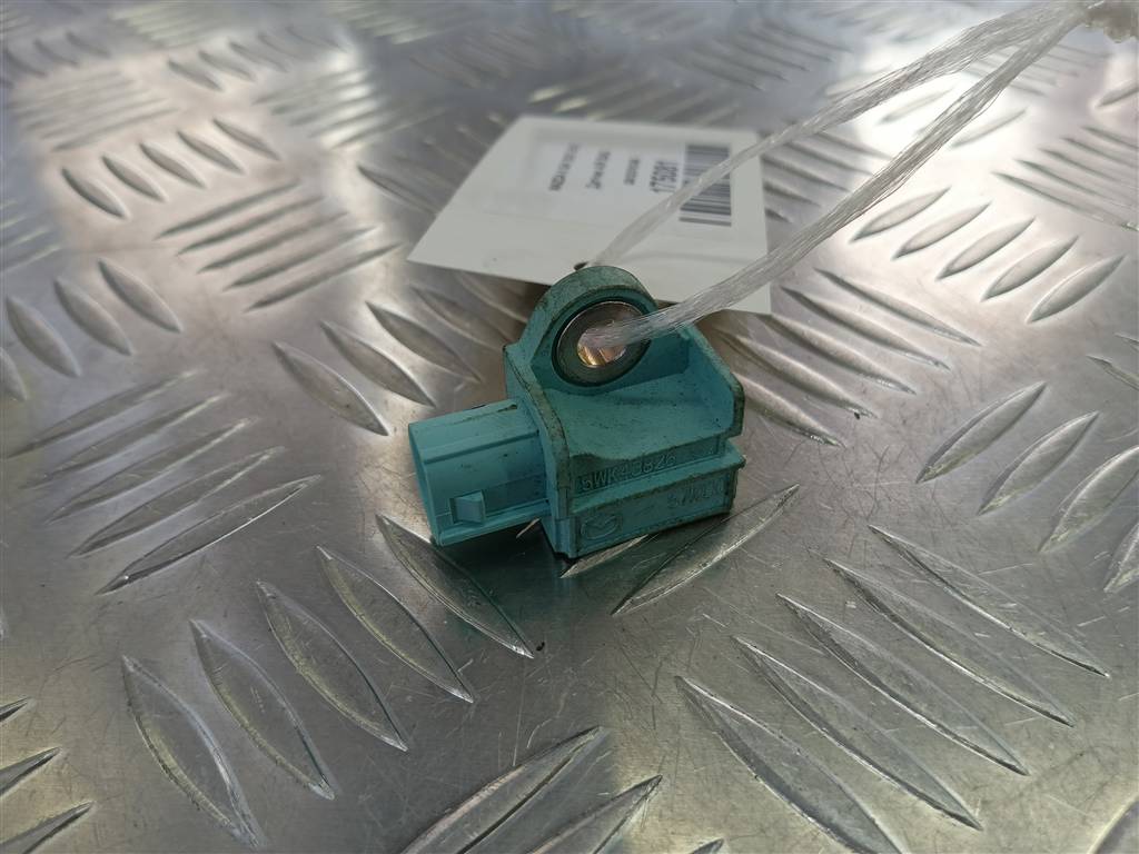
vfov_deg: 51.4
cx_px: 570
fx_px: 888
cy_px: 427
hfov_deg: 65.3
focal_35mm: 27
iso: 74
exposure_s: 1/100
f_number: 1.6
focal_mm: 4.11
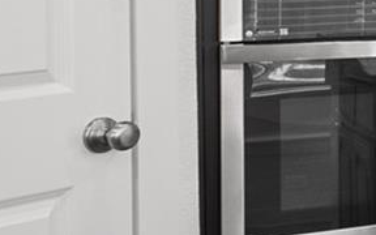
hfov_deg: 10.0
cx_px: 1265
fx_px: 1189
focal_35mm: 116
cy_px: -48
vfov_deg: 11.1
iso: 400
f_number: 8
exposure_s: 1/6
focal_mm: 16
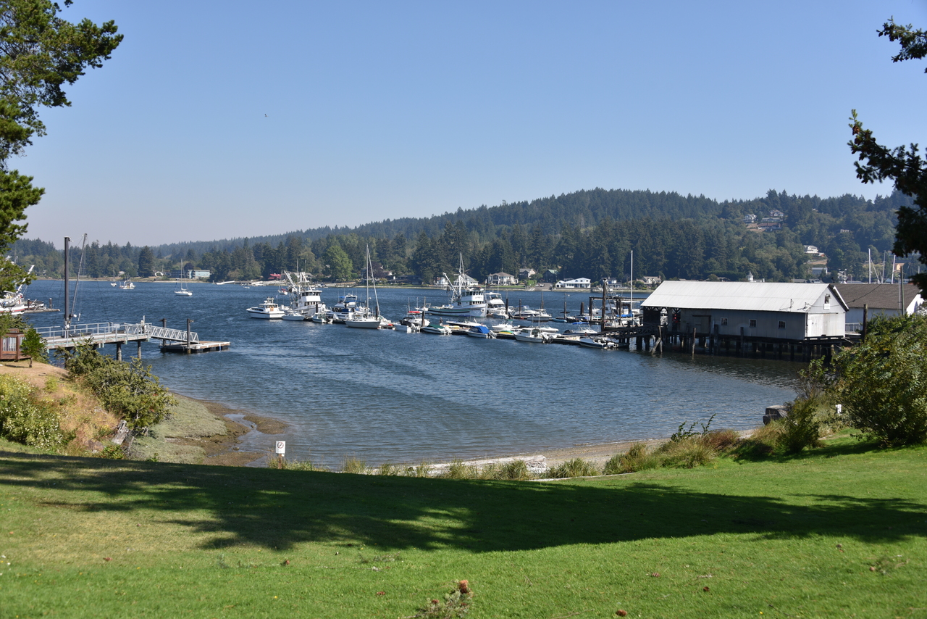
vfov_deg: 36.9
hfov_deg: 53.1
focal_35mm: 36
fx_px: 927
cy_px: 310
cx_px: 464
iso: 100
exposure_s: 1/250
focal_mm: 36
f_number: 8
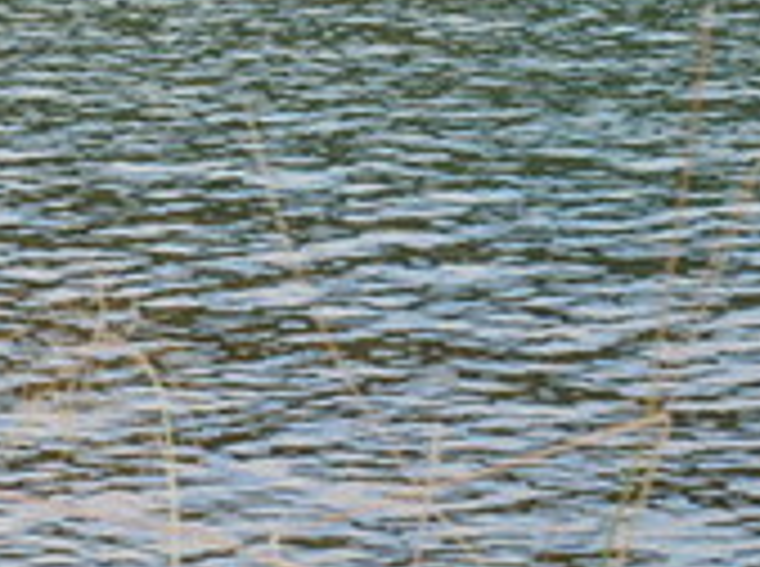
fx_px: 5324
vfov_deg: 6.0
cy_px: -284
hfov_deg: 8.0
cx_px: -337
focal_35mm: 243
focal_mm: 32
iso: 200
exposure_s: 1/160
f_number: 6.3
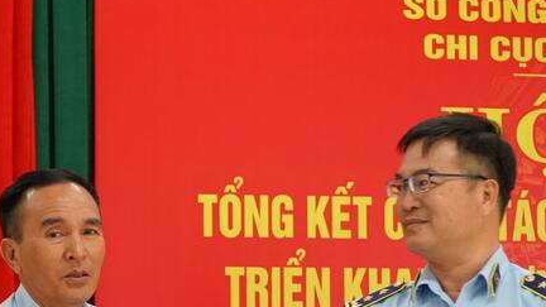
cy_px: 320
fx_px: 1882
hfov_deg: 16.5
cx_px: 265
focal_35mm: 130
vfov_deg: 9.3
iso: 1000
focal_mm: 45
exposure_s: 1/160
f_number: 4
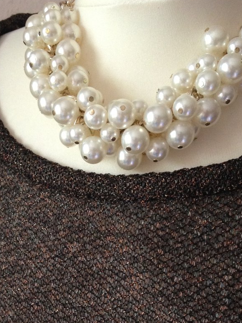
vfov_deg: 32.7
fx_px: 531
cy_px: 267
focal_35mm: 57
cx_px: 72
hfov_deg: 25.5
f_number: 2.4
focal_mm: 4.12
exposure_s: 1/20
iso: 200
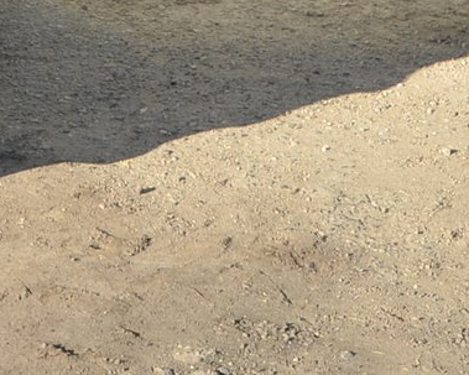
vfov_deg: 11.5
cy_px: -239
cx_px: 85
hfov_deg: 15.1
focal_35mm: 127
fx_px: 1762
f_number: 5.6
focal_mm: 20
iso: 100
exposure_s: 1/320
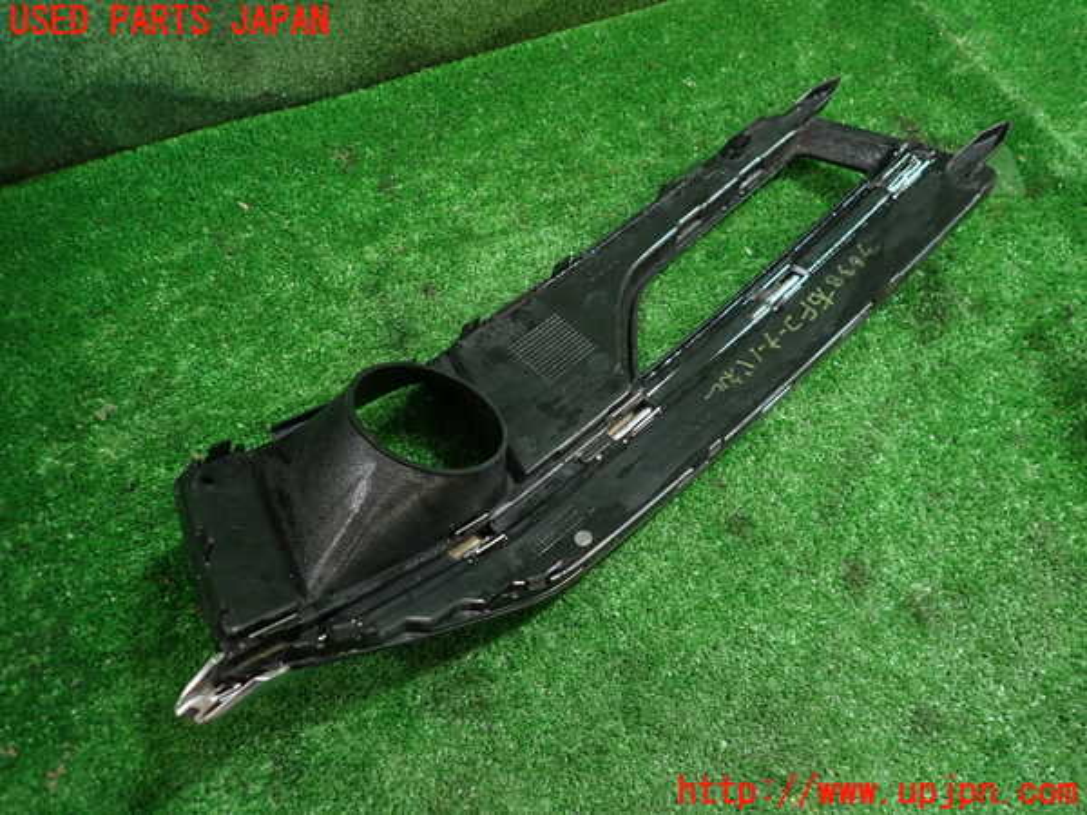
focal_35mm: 25
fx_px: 785
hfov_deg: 69.4
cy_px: 408
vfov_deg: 54.9
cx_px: 544
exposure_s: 1/30
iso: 200
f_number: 2
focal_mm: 4.5
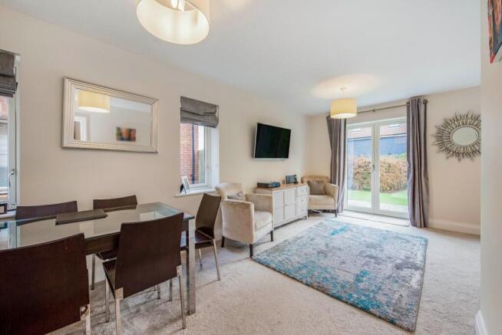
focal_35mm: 14
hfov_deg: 104.2
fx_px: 195
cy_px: 168
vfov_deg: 81.3
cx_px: 251
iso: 320
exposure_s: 1/6
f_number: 9
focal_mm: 14
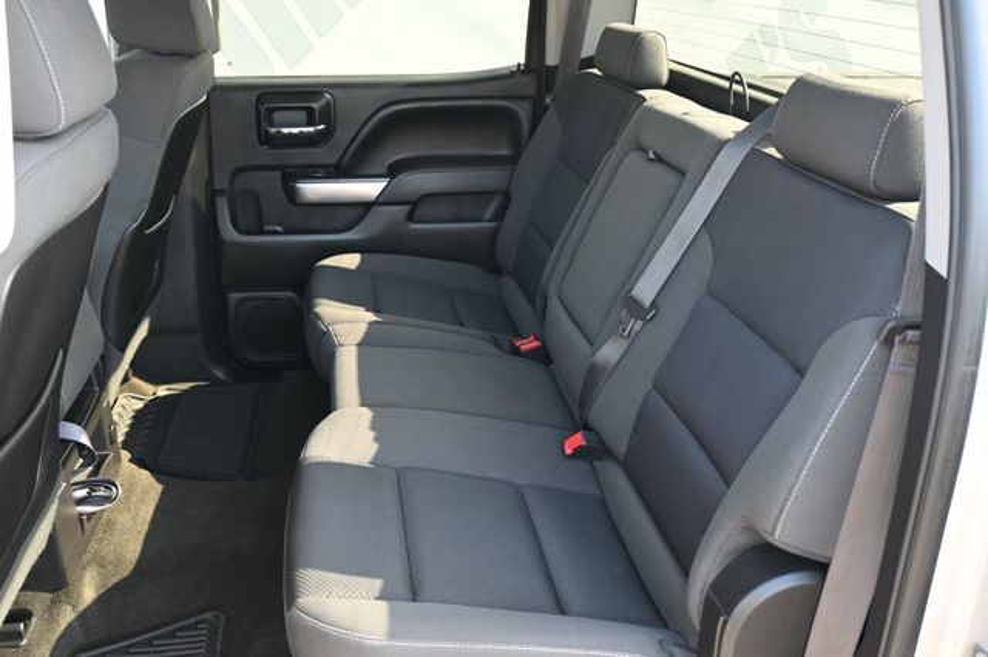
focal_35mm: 34
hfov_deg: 56.2
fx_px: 926
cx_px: 494
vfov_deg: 39.1
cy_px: 328
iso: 900
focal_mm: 22.5
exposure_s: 1/125
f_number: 4
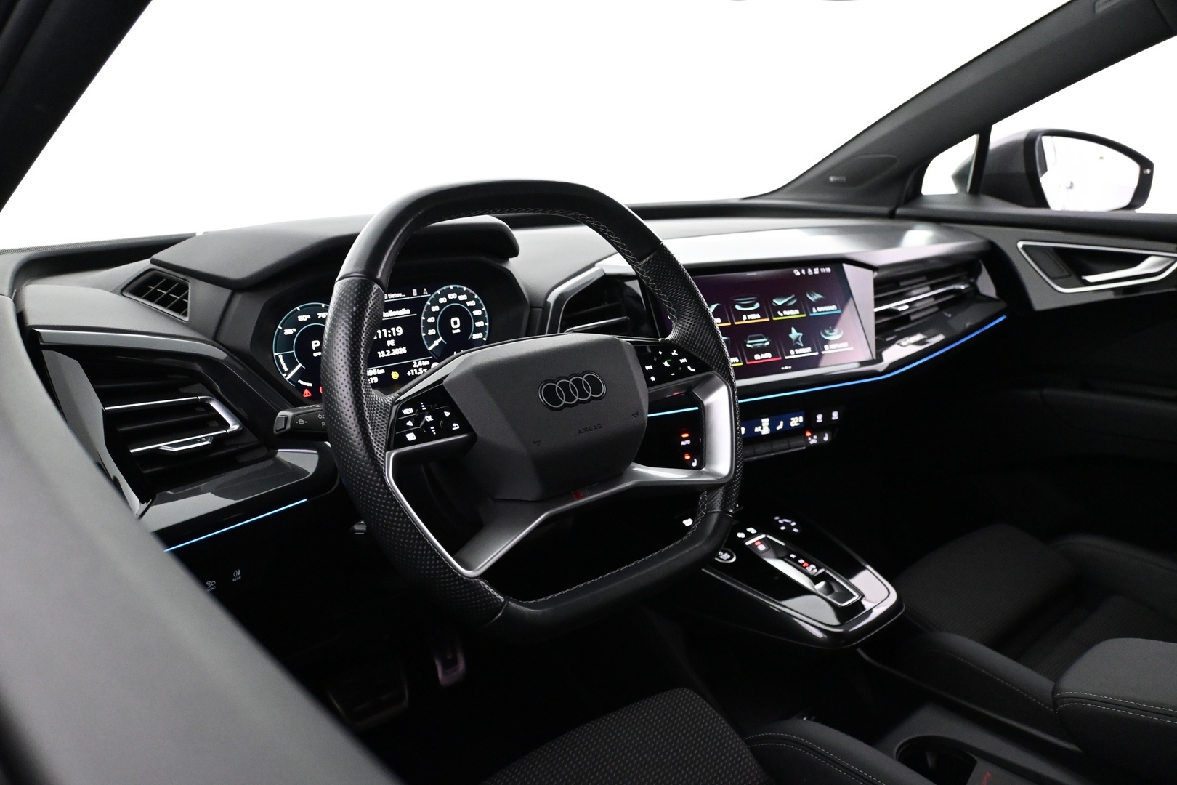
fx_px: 932
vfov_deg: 45.7
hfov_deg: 64.6
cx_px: 588
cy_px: 392
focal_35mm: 28
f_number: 3.8
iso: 4000
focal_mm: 19
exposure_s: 1/60
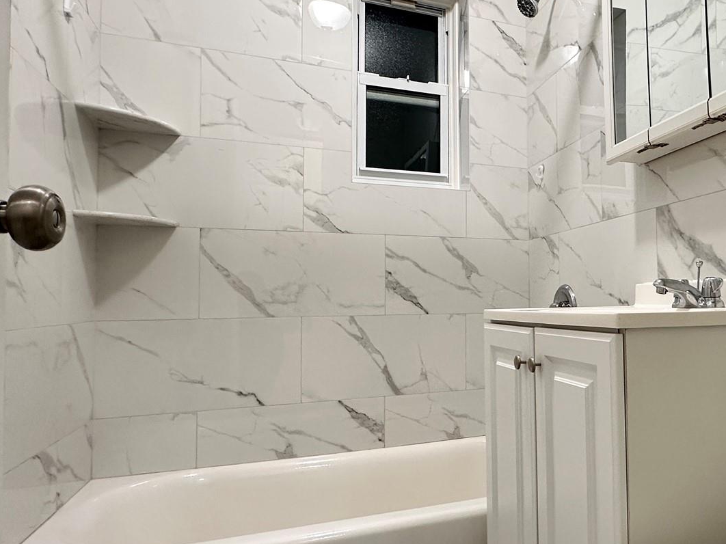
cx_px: 532
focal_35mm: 27
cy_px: 278
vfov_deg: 51.3
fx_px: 566
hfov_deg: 62.1
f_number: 2.2
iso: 160
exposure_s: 1/60
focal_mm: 2.22
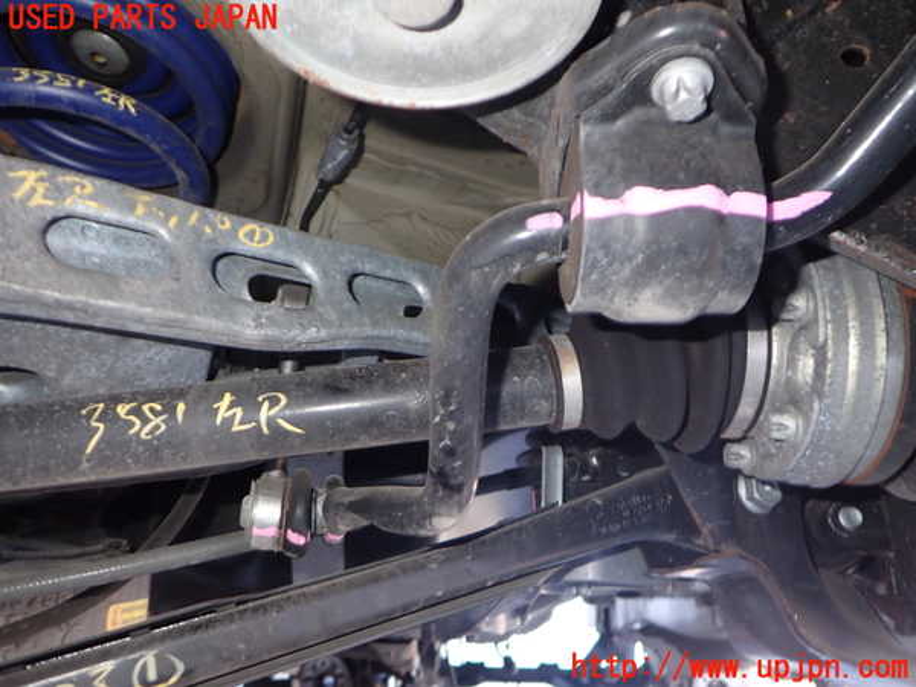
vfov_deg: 46.8
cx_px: 458
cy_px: 344
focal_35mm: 30
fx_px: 794
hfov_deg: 60.0
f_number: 2.3
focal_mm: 5.4
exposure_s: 1/30
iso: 200
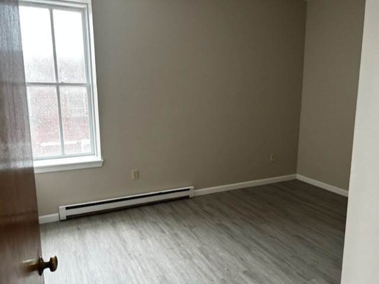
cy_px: 142
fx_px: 285
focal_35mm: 26
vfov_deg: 53.1
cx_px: 190
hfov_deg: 67.3
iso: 160
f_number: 1.5
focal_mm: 5.7
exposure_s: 1/60
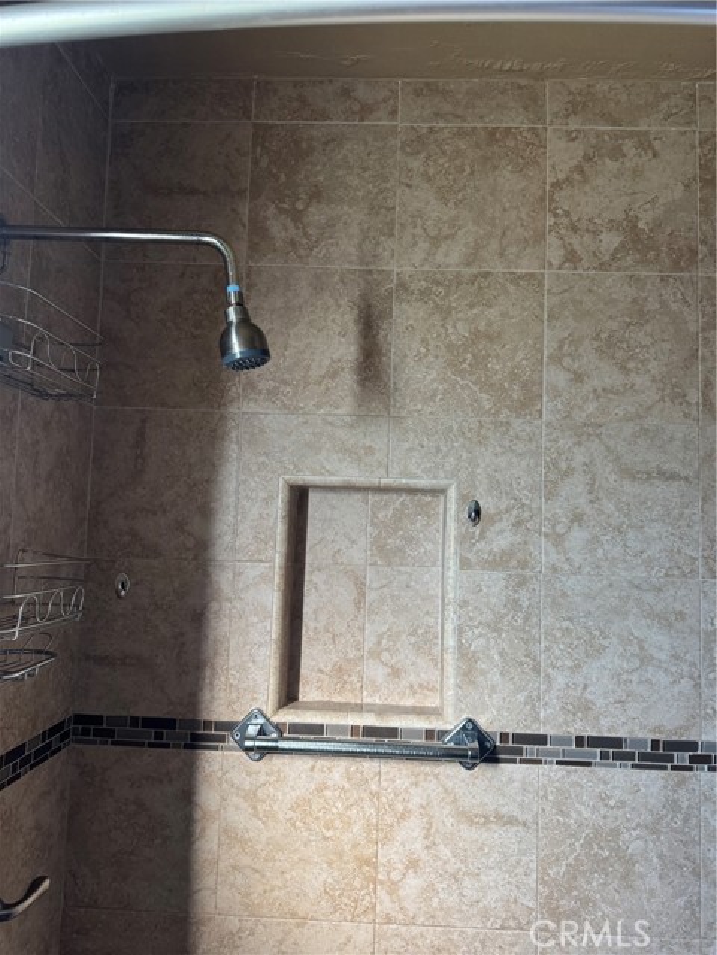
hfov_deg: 56.8
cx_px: 358
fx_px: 663
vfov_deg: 71.6
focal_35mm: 24
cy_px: 478
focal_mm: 6.76
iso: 200
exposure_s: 1/78
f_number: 1.78
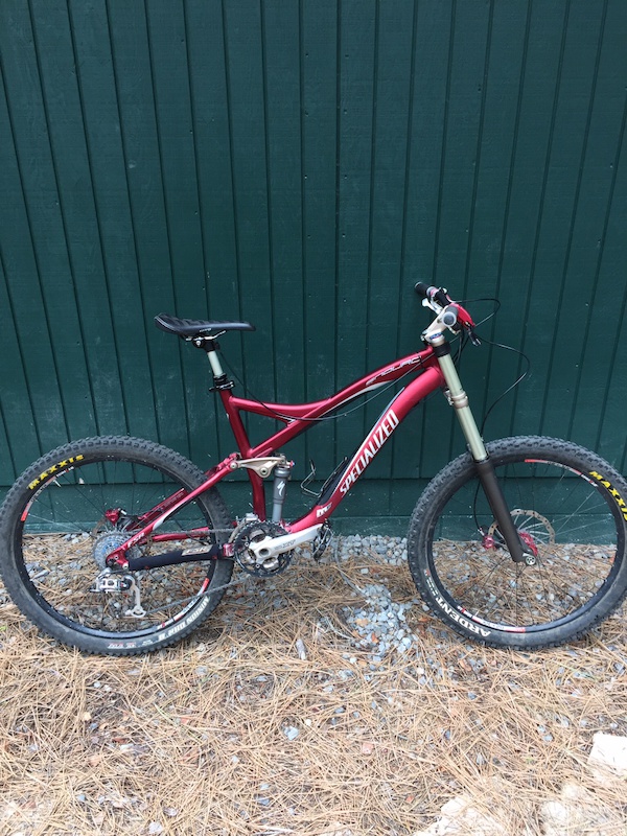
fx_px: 700
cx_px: 314
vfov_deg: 61.7
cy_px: 418
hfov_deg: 48.2
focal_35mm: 29
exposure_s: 1/120
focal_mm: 4.15
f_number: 2.2
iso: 40
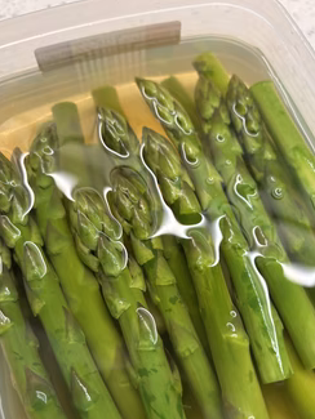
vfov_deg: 56.3
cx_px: 168
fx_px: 388
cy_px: 257
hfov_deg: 44.2
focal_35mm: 32
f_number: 1.6
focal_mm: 5.96
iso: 80
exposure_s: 1/100
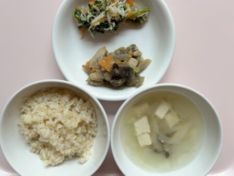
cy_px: 82
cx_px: 113
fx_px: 196
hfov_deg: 61.6
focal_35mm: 29
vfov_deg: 48.2
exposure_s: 1/687
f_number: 1.5
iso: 50
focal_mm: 5.7
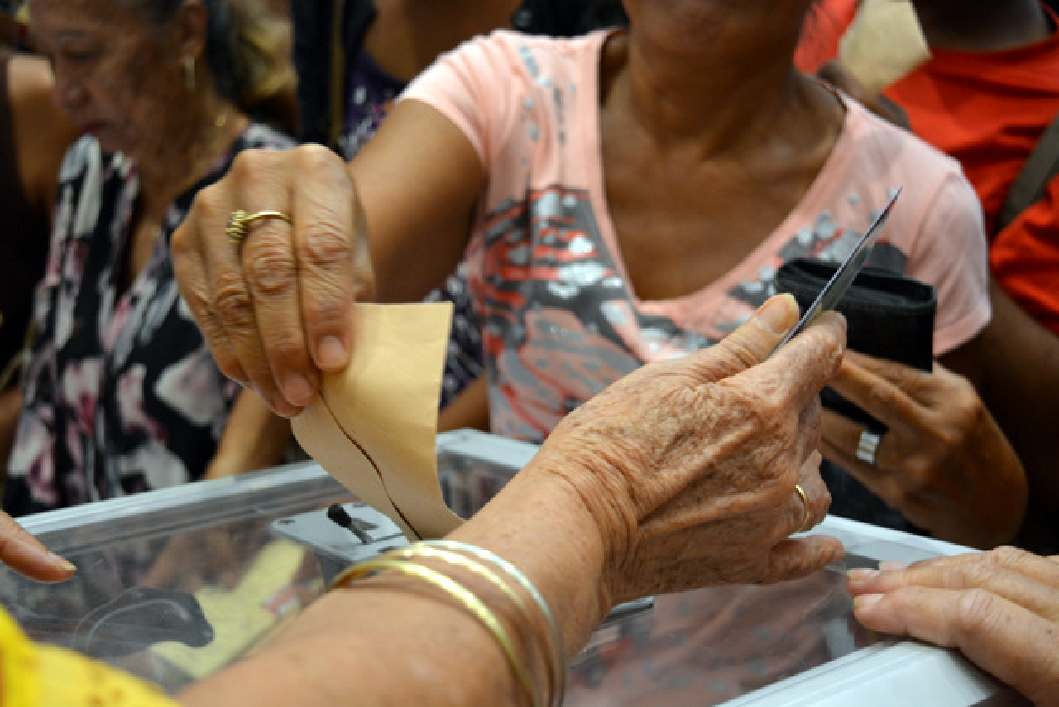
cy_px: 354
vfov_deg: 26.5
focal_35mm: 51
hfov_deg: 38.9
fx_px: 1500
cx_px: 530
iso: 1100
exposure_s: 1/30
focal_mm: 34
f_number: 4.5
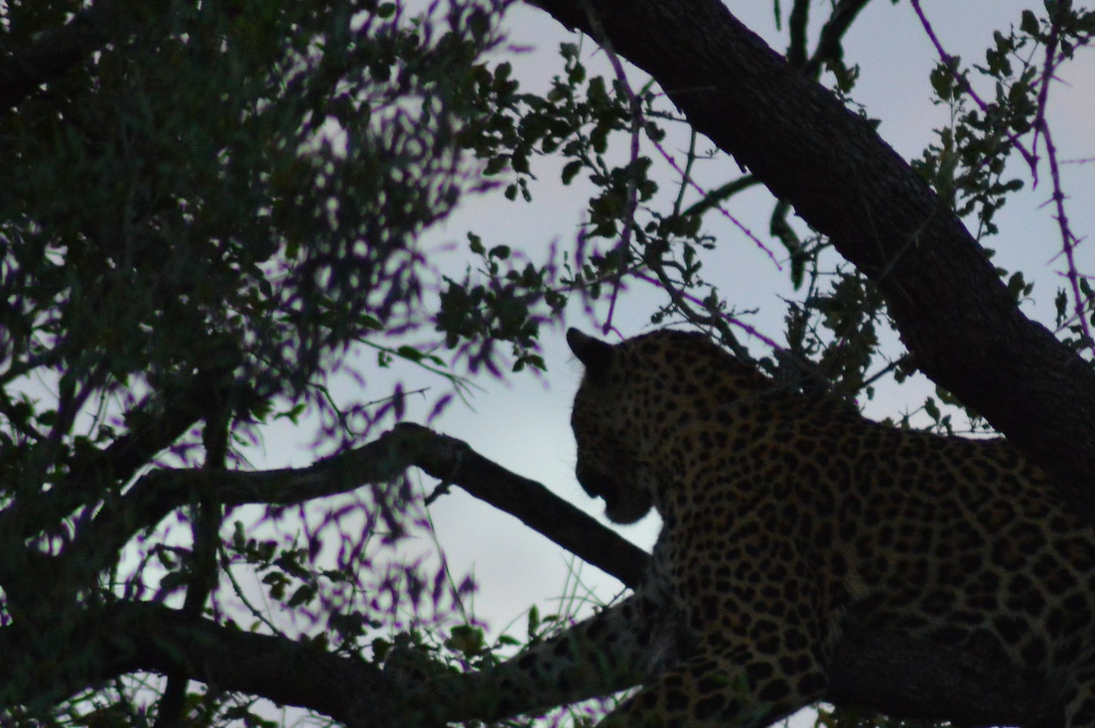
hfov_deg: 2.1
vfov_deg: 1.4
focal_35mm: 979
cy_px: 517
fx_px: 29747
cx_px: 996
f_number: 5.6
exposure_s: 1/500
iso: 1800
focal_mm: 300
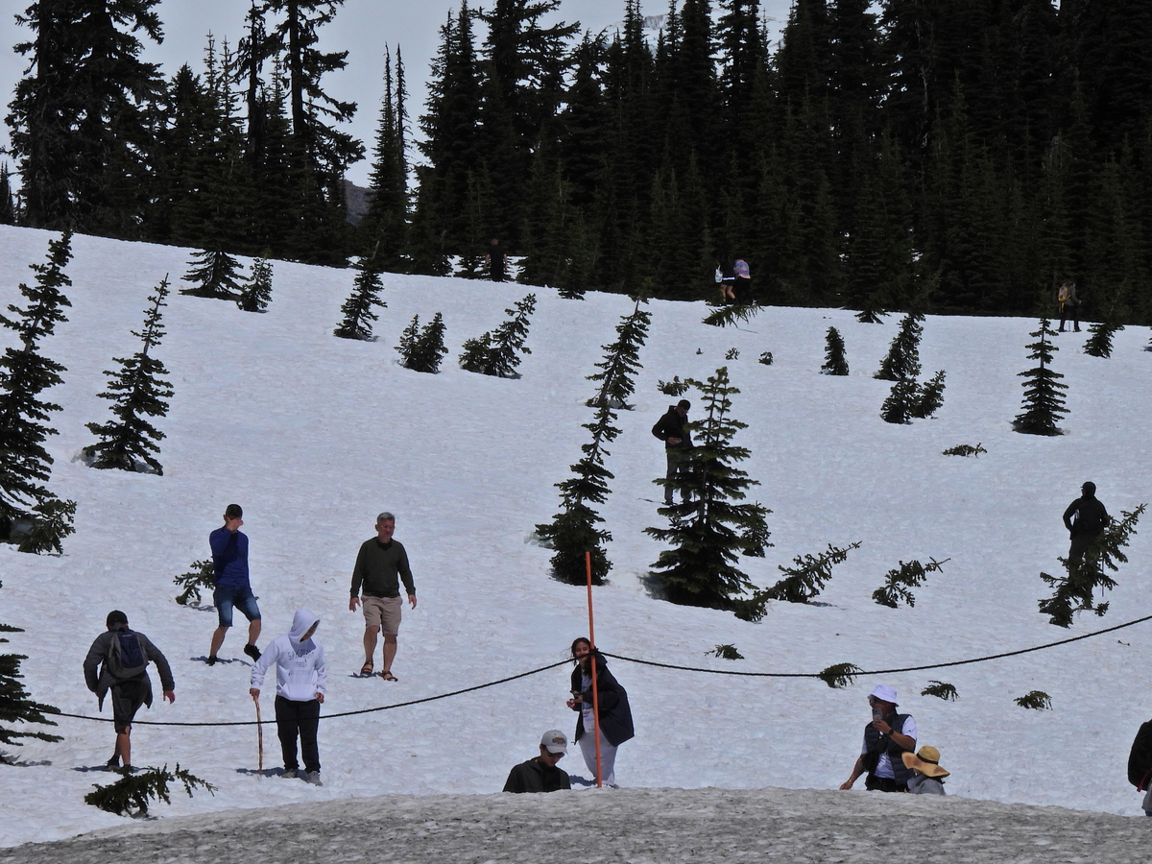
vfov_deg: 5.8
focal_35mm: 256
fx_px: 8520
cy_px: 448
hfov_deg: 7.7
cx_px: 566
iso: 100
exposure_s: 1/2000
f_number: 8
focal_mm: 42.8
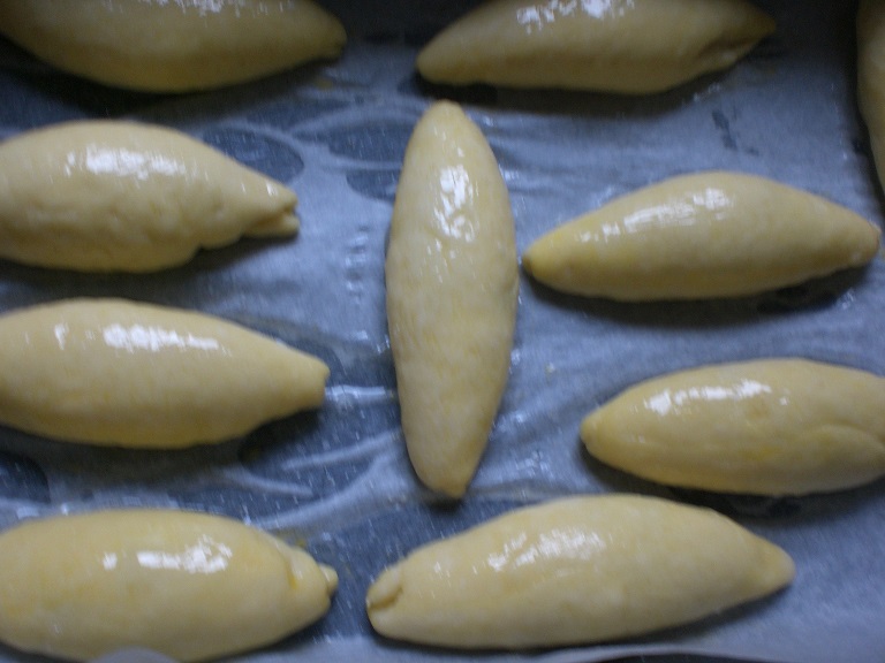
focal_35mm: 38
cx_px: 442
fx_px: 972
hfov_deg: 49.0
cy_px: 332
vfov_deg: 37.7
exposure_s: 1/60
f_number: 3.1
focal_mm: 6.3
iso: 100
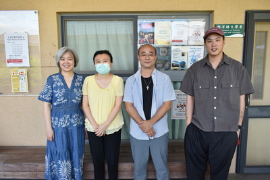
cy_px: 90
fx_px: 203
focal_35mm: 27
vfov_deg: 48.0
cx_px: 135
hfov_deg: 67.4
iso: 400
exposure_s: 1/125
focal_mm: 18
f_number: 5.6
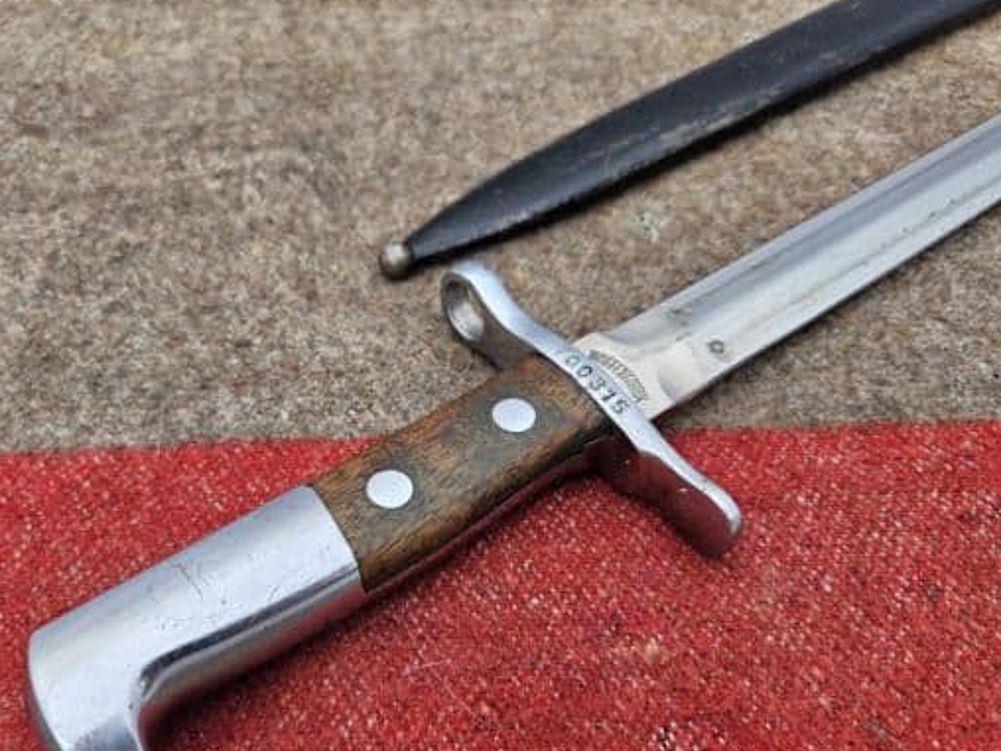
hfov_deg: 61.3
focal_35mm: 29
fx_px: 839
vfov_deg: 48.0
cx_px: 424
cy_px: 444
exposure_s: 1/315
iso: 25
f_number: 1.8
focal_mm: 5.4
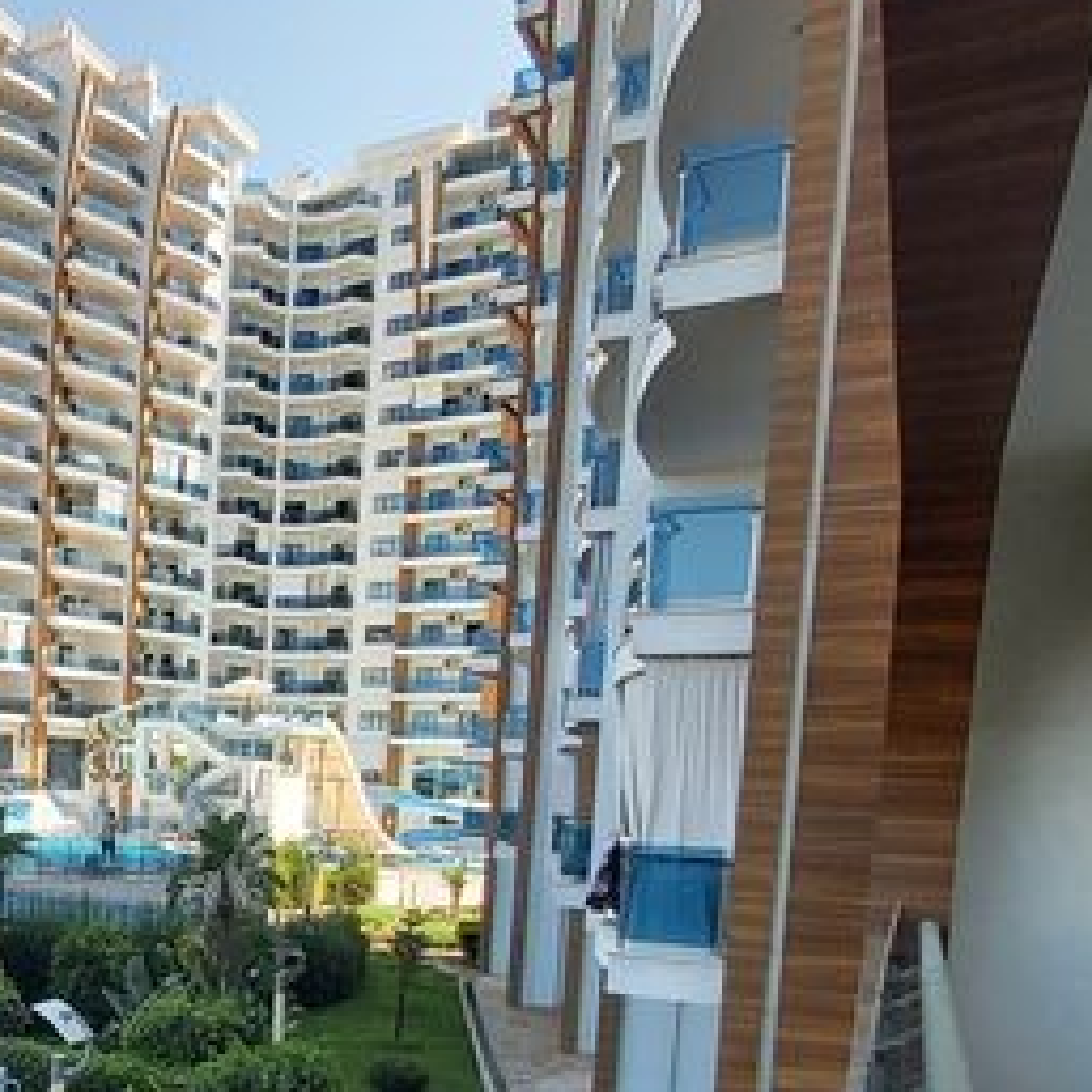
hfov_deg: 39.3
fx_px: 1178
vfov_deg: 47.0
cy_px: 875
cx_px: -149
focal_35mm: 33
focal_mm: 1.42
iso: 40
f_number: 2.2
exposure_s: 1/400
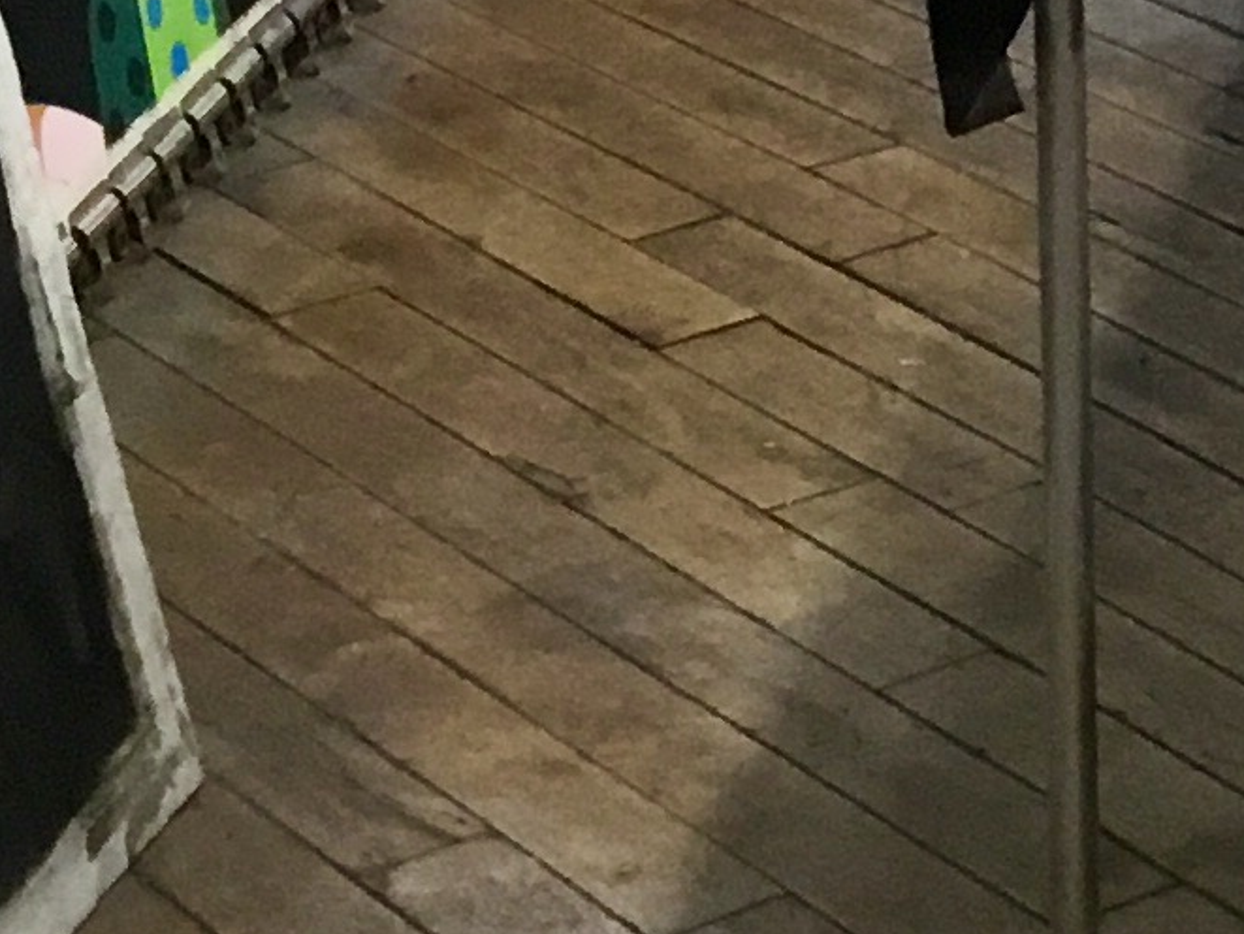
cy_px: -776
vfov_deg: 9.2
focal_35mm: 153
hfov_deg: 12.4
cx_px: 1758
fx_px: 5499
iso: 80
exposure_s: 1/30
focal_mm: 3.3
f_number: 2.4
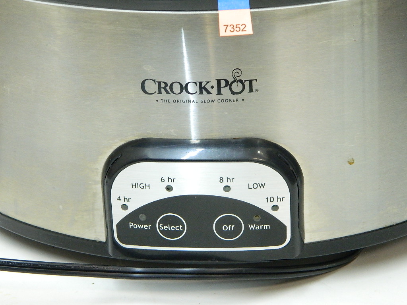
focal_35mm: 129
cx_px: 204
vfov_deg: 11.5
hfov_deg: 15.3
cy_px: 152
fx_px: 1517
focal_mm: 23.2
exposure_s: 1/15
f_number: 4.7
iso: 400
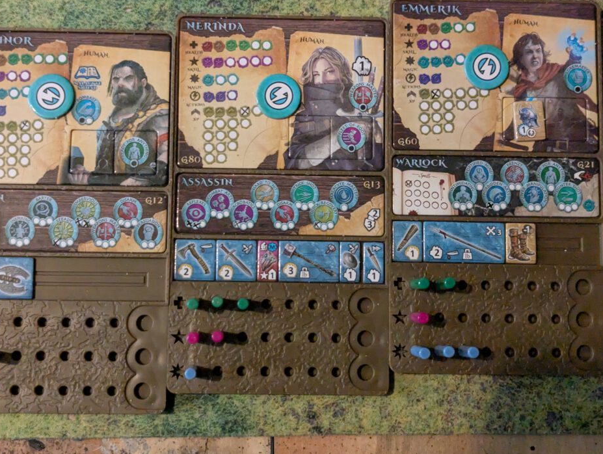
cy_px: 218
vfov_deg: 27.6
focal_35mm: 53
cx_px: 282
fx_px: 925
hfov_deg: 36.1
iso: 2574
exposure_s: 1/99.9
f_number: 1.85
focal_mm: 6.81
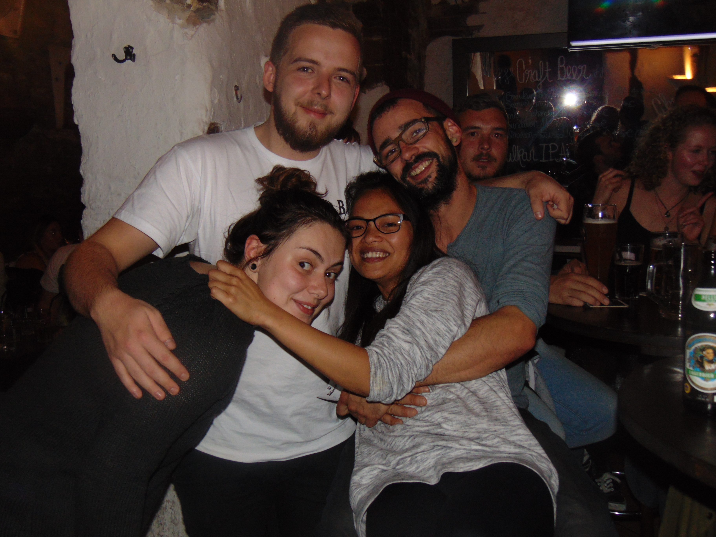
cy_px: 268
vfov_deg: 40.7
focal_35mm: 35
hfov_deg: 52.6
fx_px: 724
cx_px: 358
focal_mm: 6.3
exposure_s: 1/8
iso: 200
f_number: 3.2
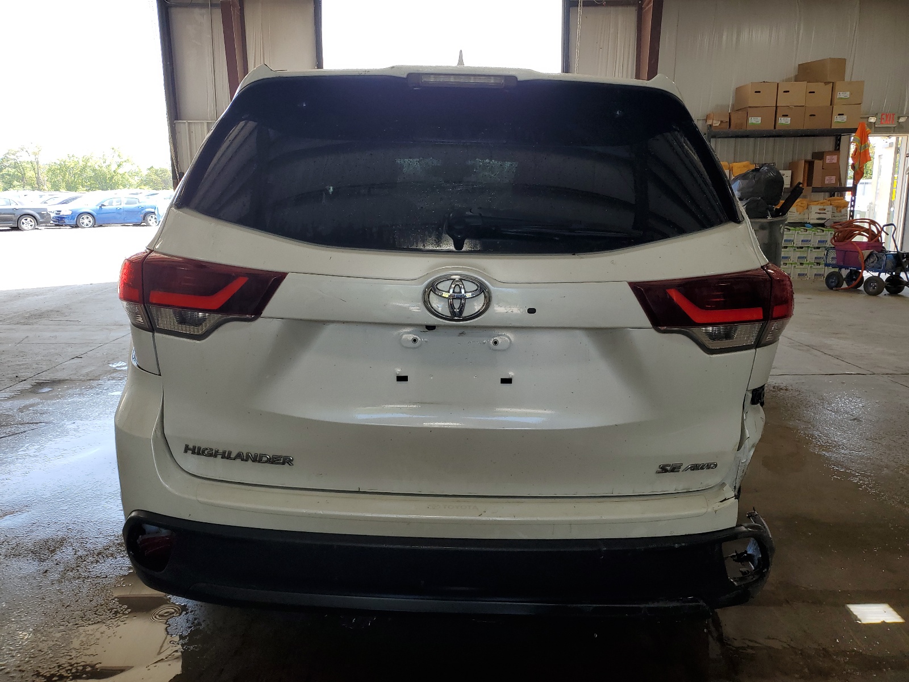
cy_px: 341
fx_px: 683
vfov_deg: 53.1
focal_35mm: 26
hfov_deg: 67.3
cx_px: 454
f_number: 1.5
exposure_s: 1/270
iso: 50
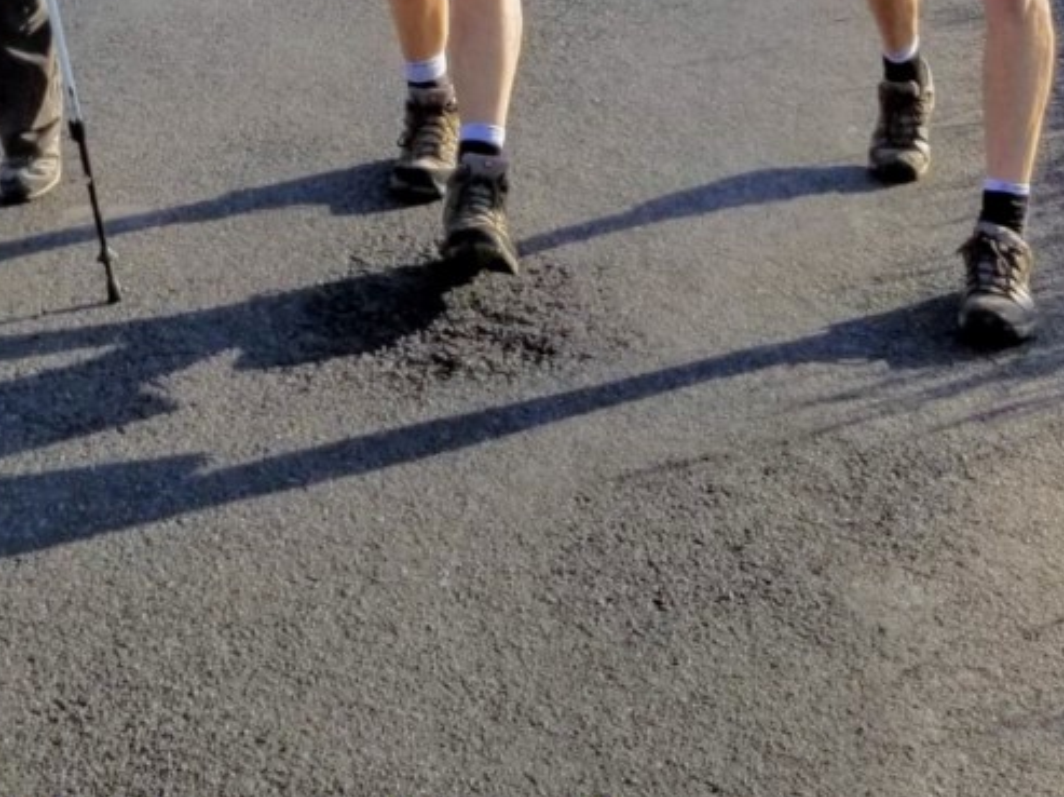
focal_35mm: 76
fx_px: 2334
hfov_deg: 25.5
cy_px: -251
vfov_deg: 18.0
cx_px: 313
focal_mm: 4.3
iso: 50
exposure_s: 1/2888
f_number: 1.7
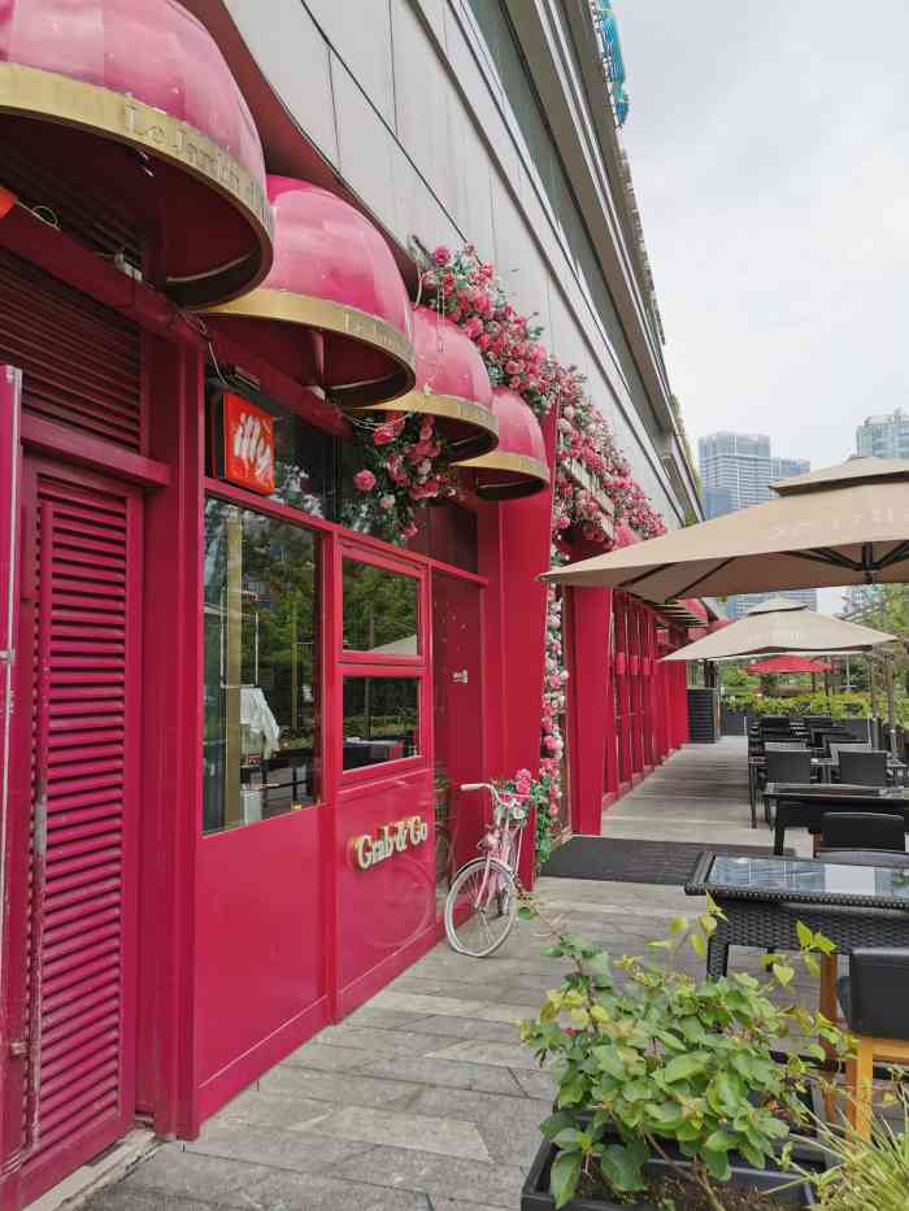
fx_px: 945
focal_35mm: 27
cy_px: 606
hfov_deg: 51.4
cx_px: 454
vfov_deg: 65.3
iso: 50
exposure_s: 1/2000
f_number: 1.8
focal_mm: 5.58
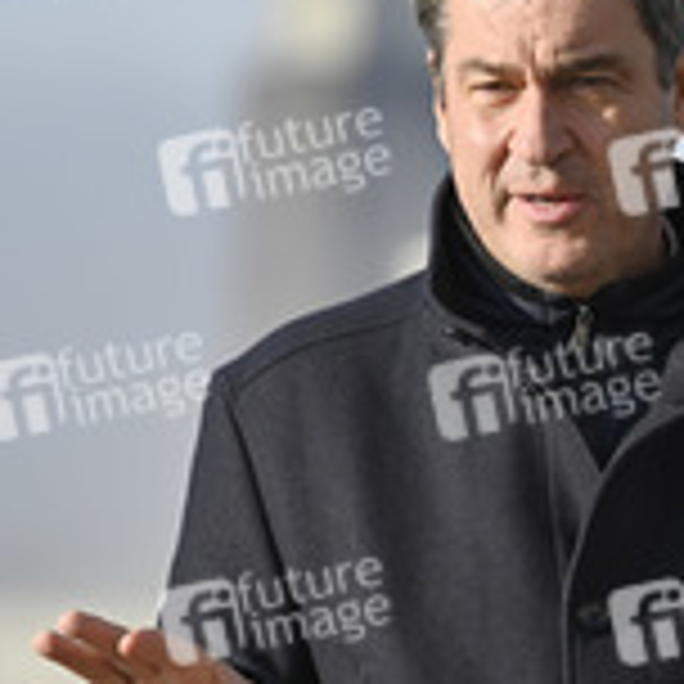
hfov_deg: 5.3
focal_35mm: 328
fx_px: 7333
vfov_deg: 5.3
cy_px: 500
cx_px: 605
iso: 64
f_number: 2.8
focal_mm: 130
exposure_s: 1/1600
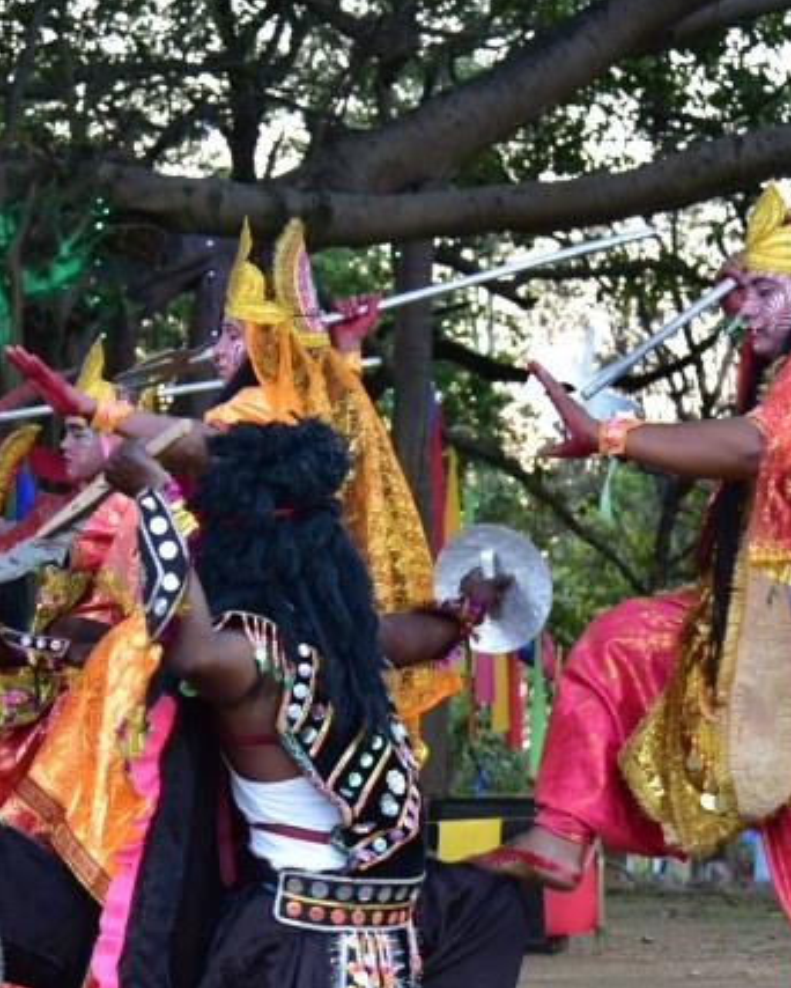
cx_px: 331
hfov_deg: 17.1
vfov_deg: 21.2
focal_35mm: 90
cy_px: 562
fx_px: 2632
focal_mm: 40
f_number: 4
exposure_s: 1/125
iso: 1000
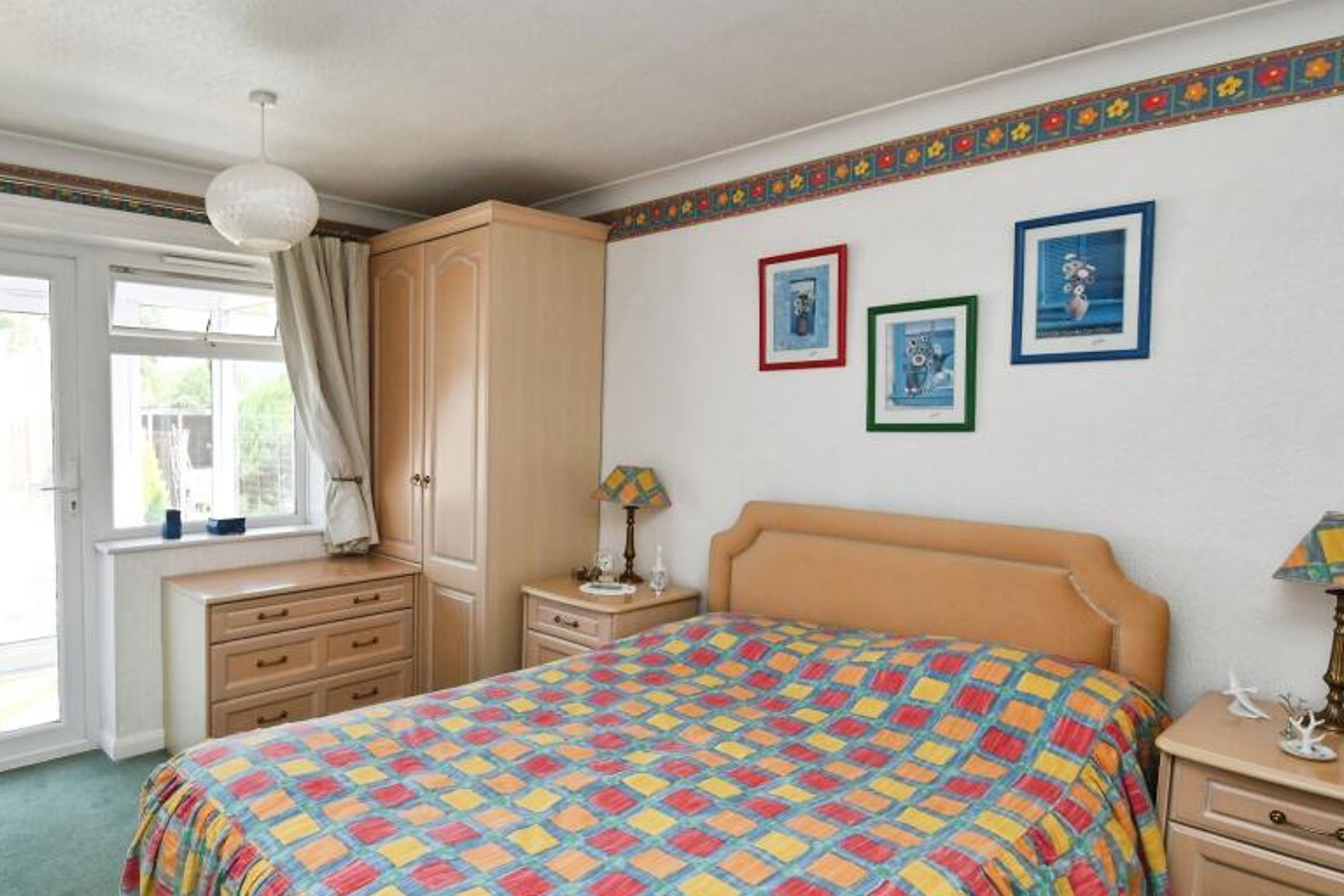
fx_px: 747
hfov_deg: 82.8
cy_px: 524
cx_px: 527
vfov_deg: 61.5
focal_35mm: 20
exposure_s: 1/100
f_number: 7.1
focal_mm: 10
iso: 800
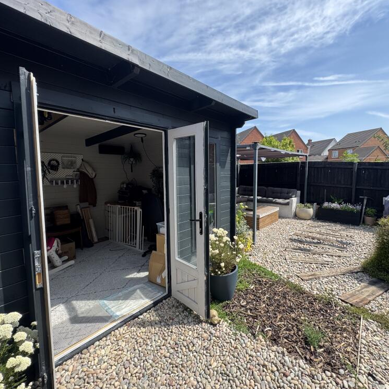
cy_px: 190
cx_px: 221
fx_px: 216
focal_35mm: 17
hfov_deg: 83.5
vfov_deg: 84.0
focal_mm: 2.22
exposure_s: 1/664
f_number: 2.2
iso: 40
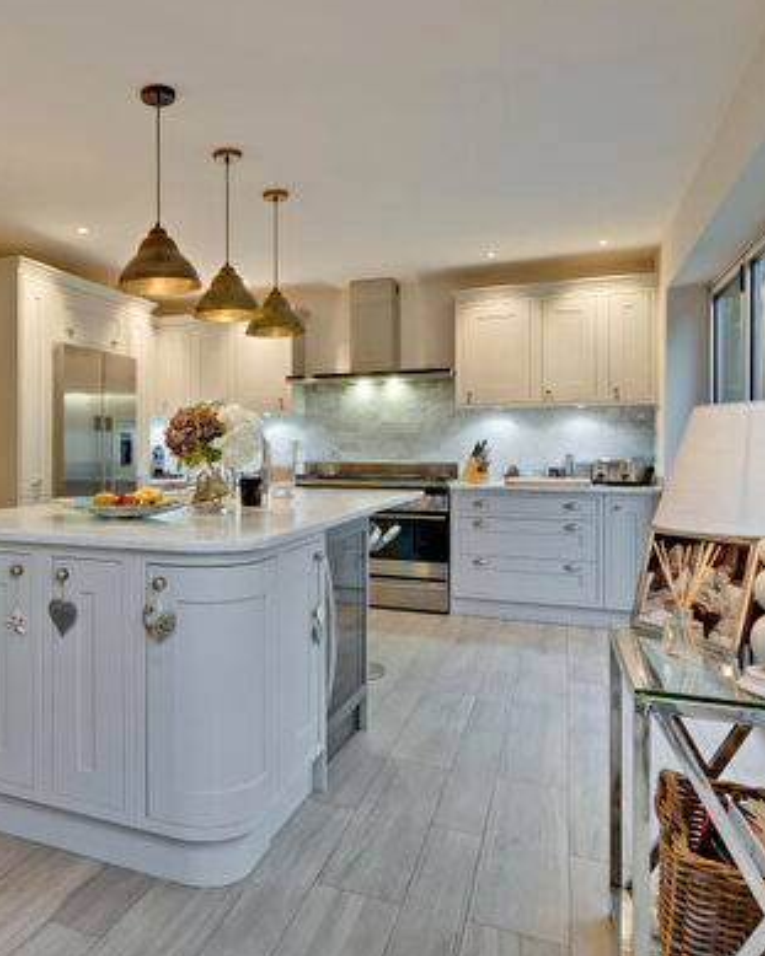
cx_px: 180
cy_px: 440
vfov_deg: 64.0
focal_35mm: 27
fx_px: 764
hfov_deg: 50.7
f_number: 9
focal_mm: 16
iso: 400
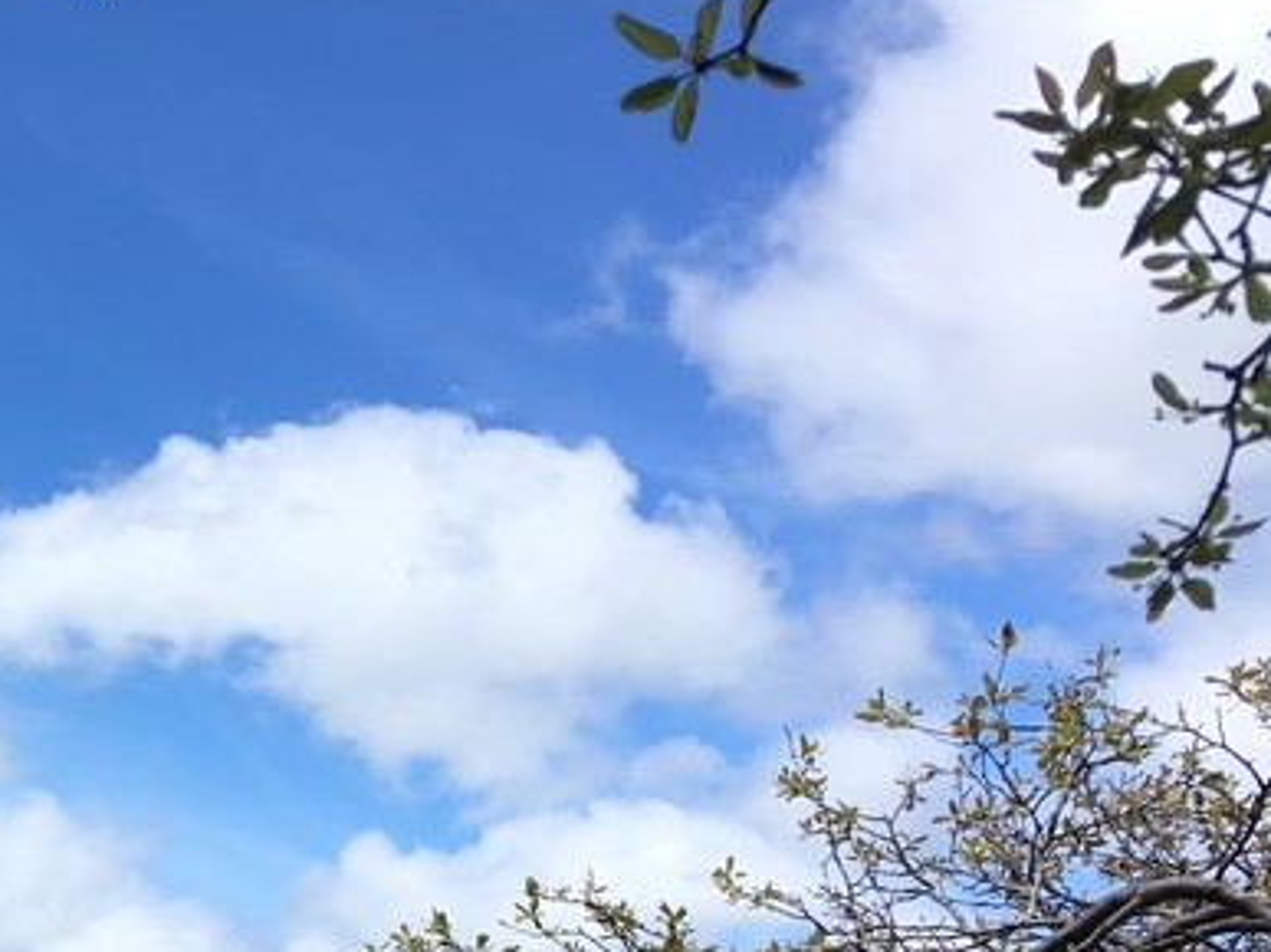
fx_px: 2753
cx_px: -102
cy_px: 978
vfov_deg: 19.0
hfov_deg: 24.4
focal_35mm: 75
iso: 25
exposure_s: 1/1148
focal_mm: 4.15
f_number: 2.2
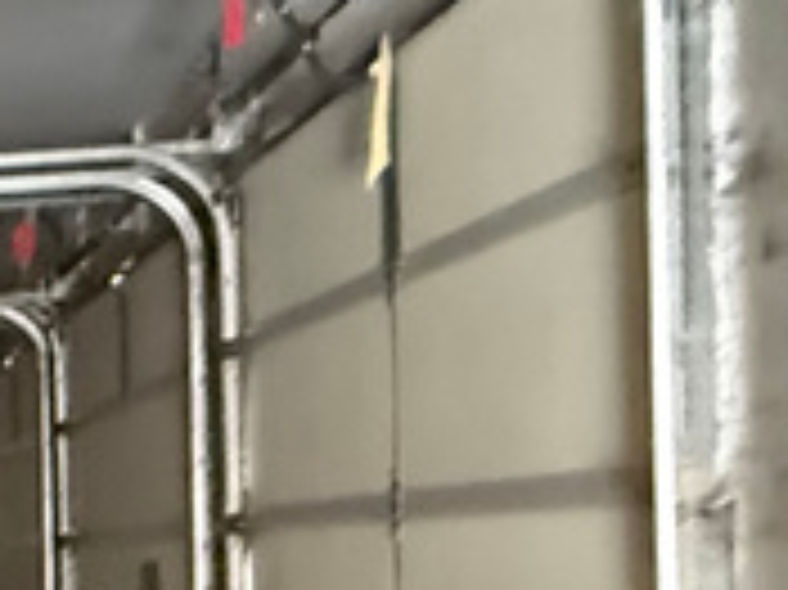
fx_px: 1865
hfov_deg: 17.5
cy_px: 572
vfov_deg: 17.6
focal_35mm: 82
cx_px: -761
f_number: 2.2
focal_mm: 2.22
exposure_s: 1/60
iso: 1000
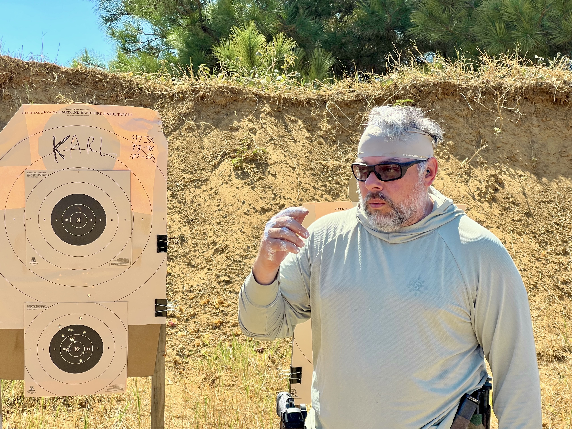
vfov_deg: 19.1
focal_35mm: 77
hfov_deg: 25.3
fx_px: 1272
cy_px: 214
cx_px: 286
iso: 32
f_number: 2.8
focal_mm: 9
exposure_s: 1/365
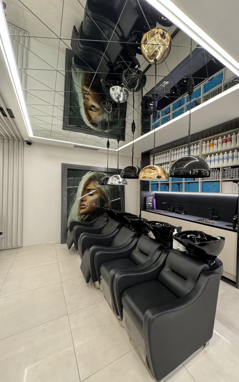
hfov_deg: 73.9
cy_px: 190
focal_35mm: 15
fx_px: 156
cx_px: 144
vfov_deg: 101.5
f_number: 2.2
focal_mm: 2.22
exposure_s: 1/50
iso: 250
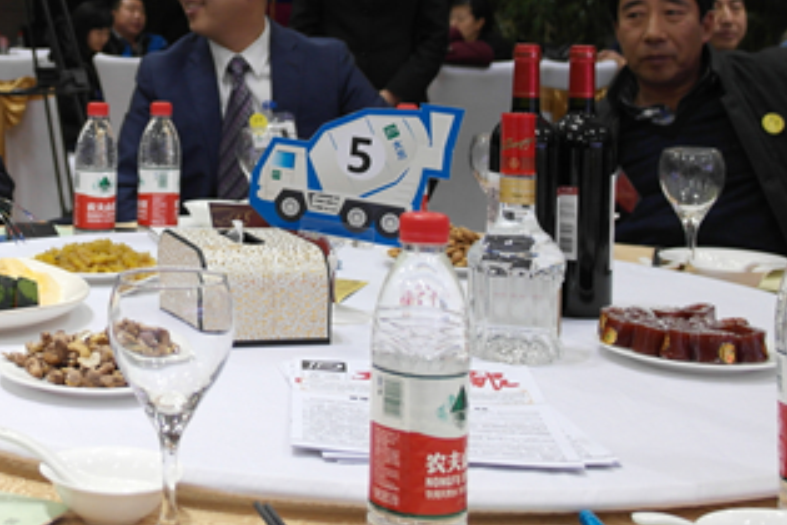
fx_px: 1355
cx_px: 97
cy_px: 29
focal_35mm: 62
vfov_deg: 21.3
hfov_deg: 31.1
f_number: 3.5
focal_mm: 20
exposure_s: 1/60
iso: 400
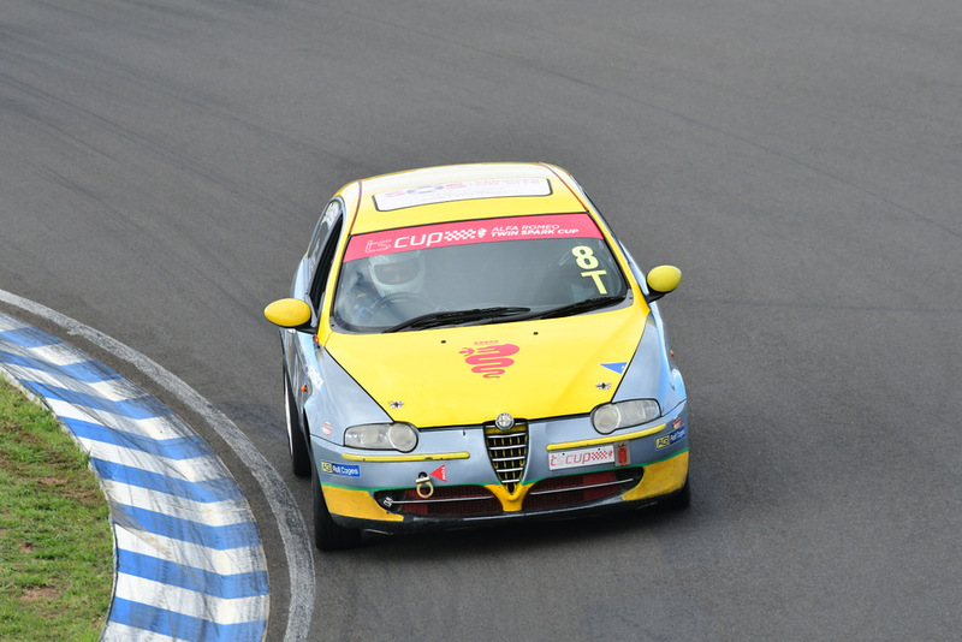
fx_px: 16439
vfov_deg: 2.2
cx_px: 481
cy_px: 321
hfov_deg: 3.4
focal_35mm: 615
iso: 1000
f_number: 9
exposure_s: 1/640
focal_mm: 410
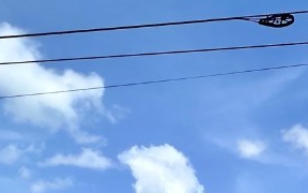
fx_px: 411
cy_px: 384
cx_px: 330
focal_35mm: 49
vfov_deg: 18.1
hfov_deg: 35.7
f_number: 1.8
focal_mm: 1.57
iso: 32
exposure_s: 1/1575
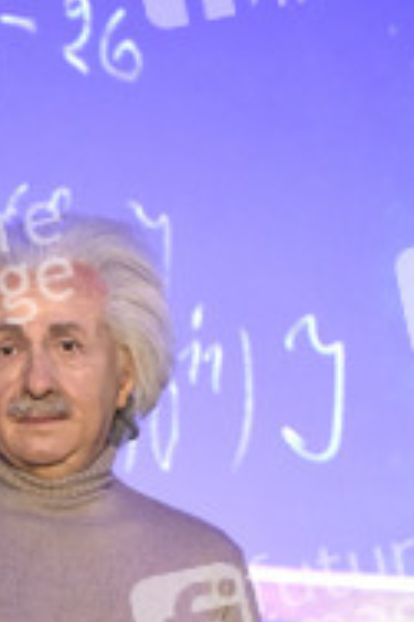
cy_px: 447
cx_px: 0
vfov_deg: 9.2
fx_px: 3871
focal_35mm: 224
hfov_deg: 6.1
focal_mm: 105
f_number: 5.6
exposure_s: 1/80
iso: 2500
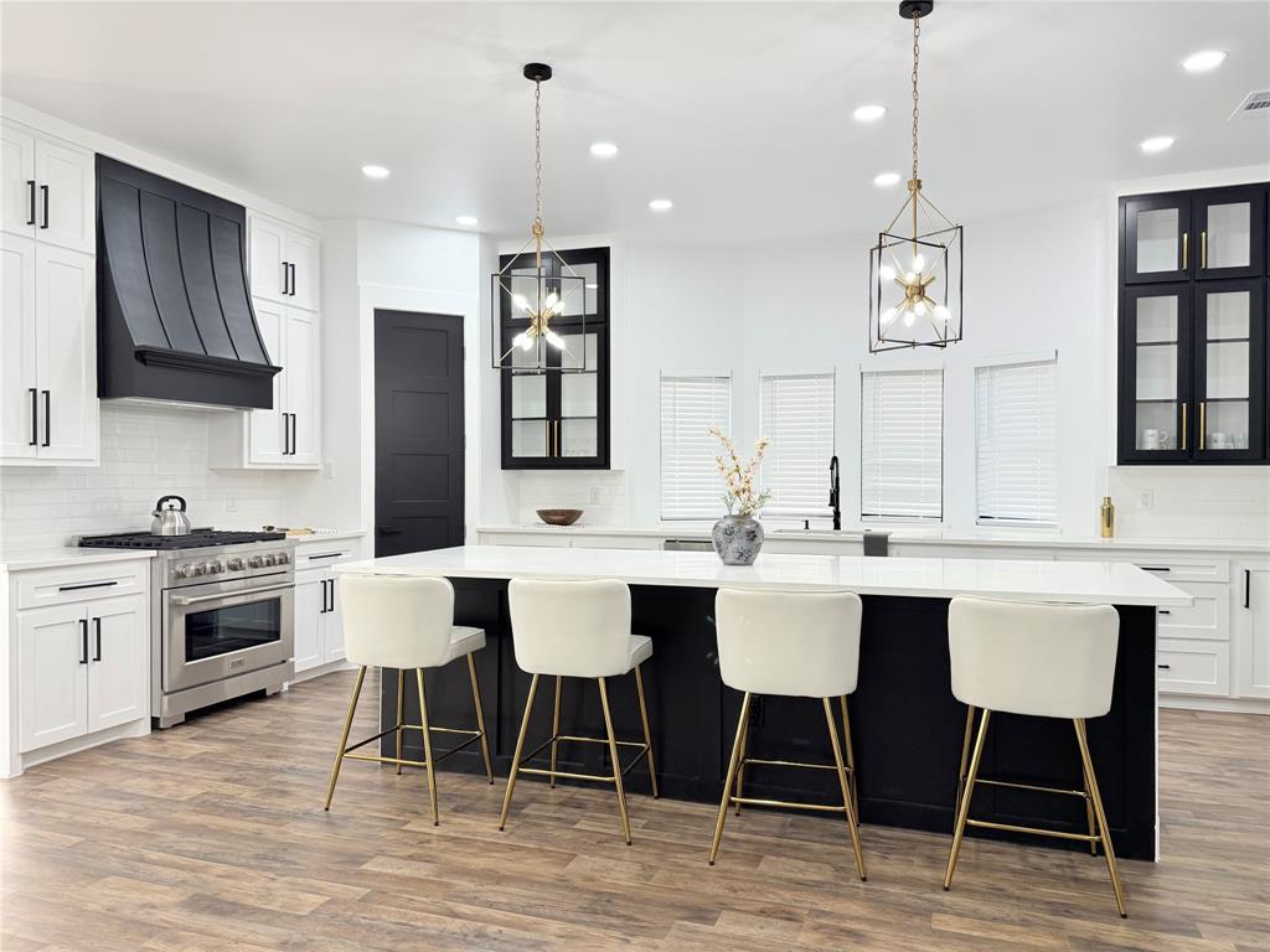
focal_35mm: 24
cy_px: 476
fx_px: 881
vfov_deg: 56.8
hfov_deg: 71.6
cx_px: 635
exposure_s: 1/121
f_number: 1.78
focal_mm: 6.76
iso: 80
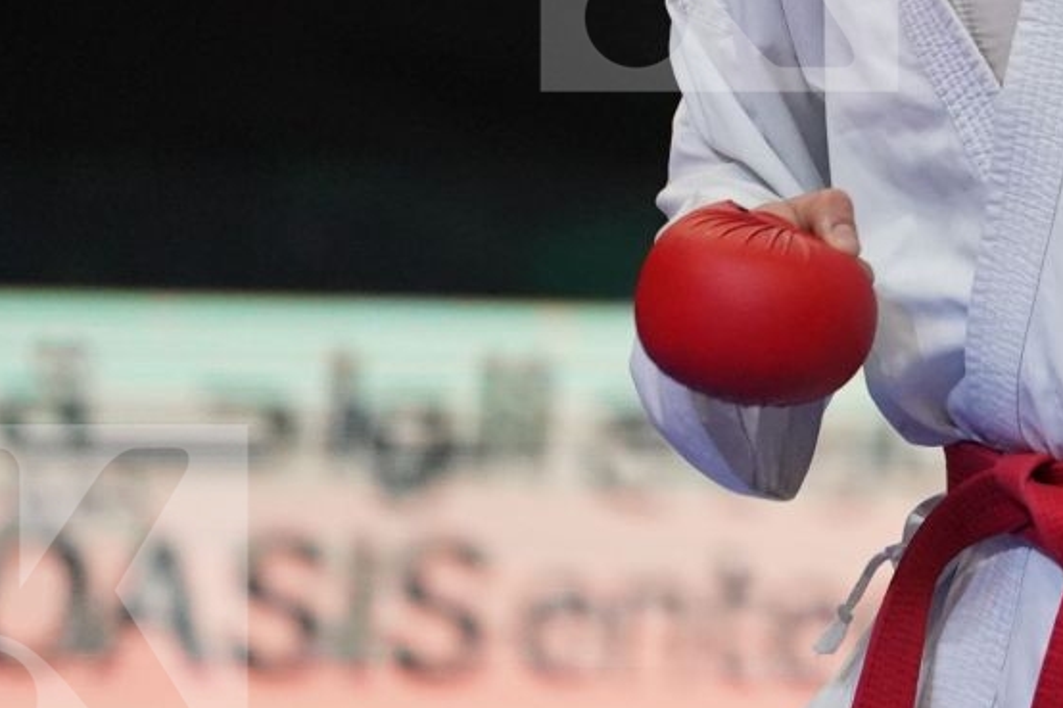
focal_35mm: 650
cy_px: -83
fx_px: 19186
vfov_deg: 2.1
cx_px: 1370
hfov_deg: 3.2
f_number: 2.8
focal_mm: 200
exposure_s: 1/1000
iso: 5000
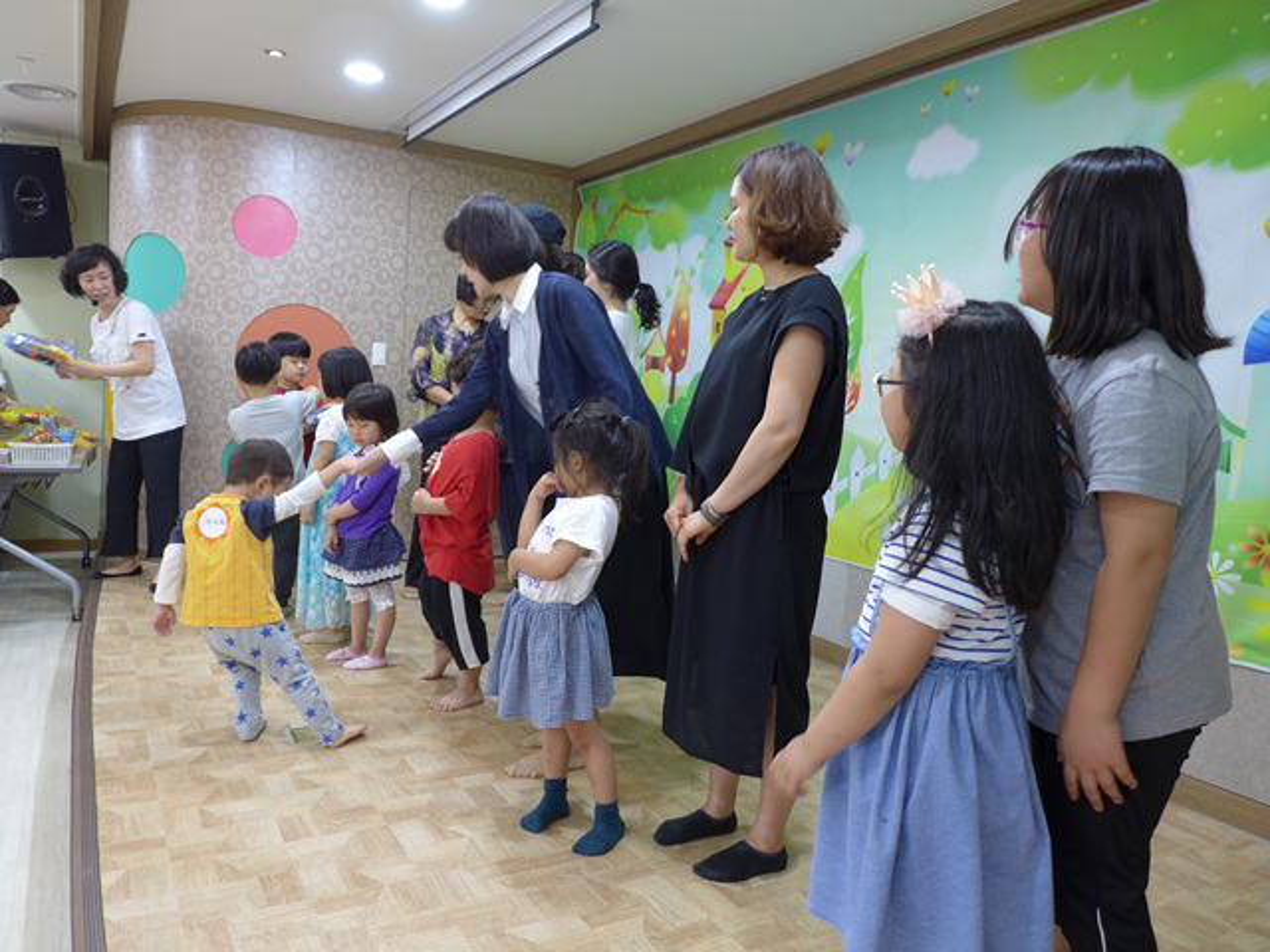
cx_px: 635
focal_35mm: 26
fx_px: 954
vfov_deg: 53.1
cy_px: 476
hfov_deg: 67.3
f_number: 1.5
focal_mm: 5.1
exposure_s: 1/60
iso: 160
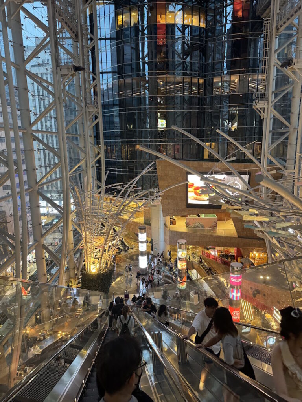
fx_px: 279
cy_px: 201
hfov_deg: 56.8
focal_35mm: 24
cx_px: 151
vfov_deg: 71.6
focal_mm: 6.76
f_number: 1.78
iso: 640
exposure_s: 1/50
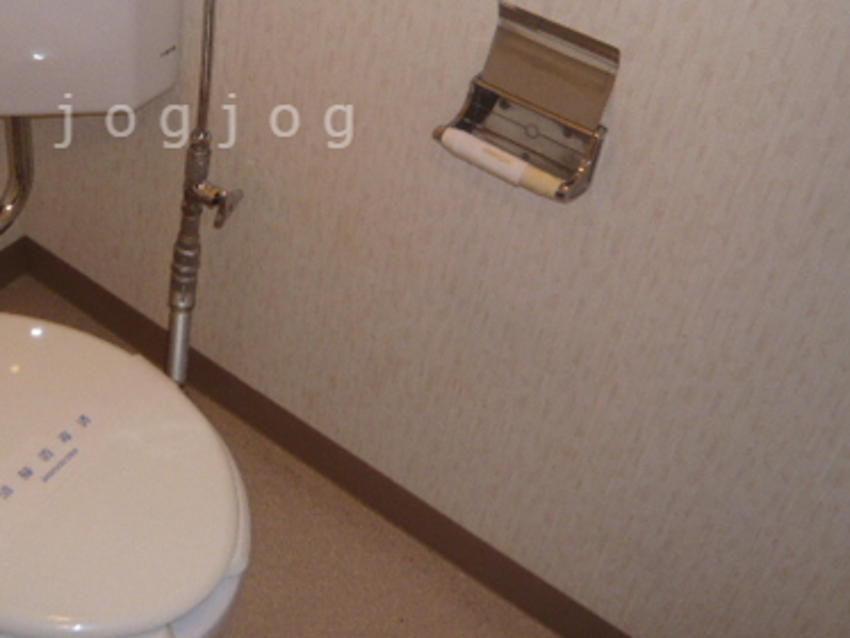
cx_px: 210
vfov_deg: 29.5
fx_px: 1179
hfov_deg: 38.6
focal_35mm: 48
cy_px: 121
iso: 100
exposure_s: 1/30
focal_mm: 4.6
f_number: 2.8
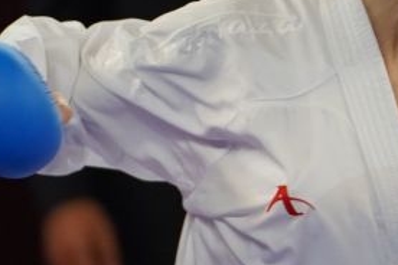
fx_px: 13420
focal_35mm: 1214
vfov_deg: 1.1
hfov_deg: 1.7
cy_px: 96
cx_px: 143
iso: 1000
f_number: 2.8
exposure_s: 1/1000
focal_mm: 186
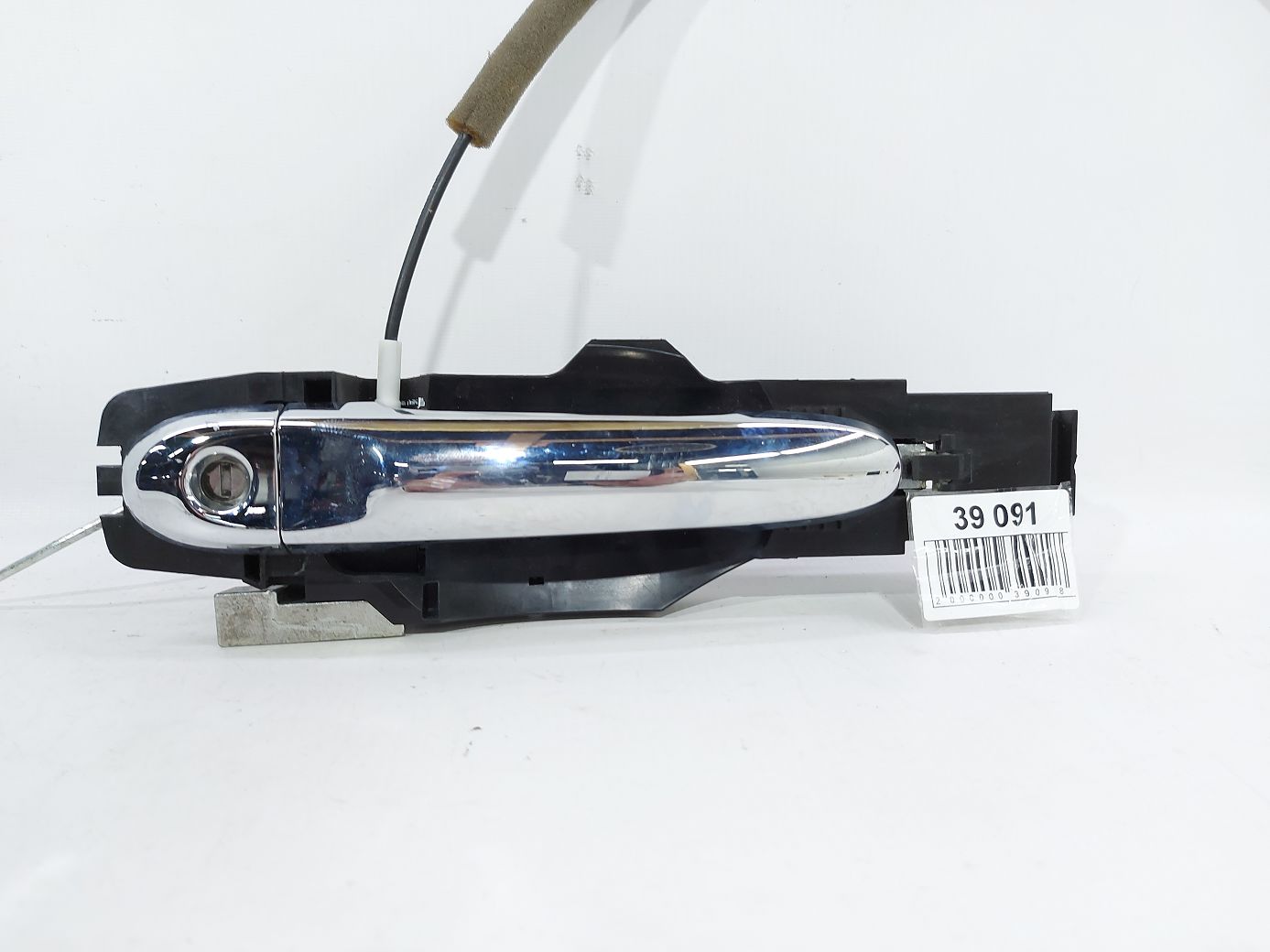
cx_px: 635
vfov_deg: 56.8
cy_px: 476
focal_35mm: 24
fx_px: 880
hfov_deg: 71.6
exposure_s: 1/50
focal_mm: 5.23
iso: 80
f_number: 1.8
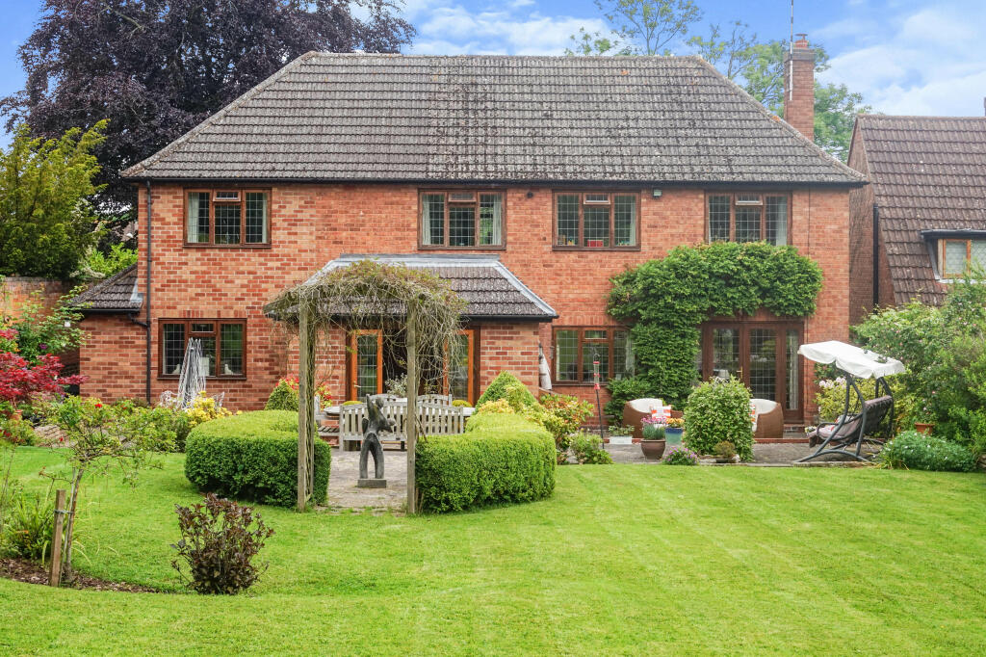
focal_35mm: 46
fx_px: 1273
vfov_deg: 28.9
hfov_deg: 42.3
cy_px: 328
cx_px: 493
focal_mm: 31
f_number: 8
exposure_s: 1/80
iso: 100
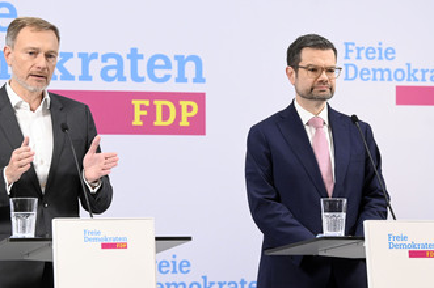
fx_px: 1999
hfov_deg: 12.4
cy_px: 131
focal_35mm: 166
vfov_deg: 8.3
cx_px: 179
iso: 5000
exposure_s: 1/640
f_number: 4.5
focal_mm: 122
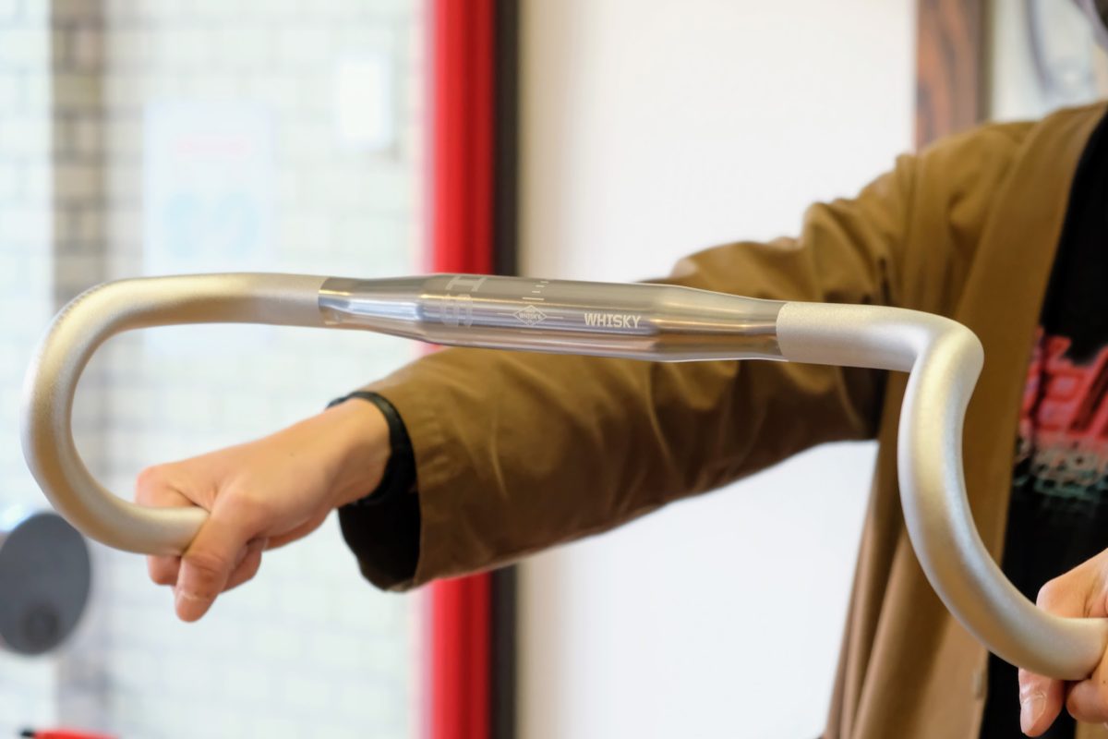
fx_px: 2554
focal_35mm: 83
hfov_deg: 24.5
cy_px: 370
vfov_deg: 16.5
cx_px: 554
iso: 1600
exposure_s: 1/80
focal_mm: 55
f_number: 4
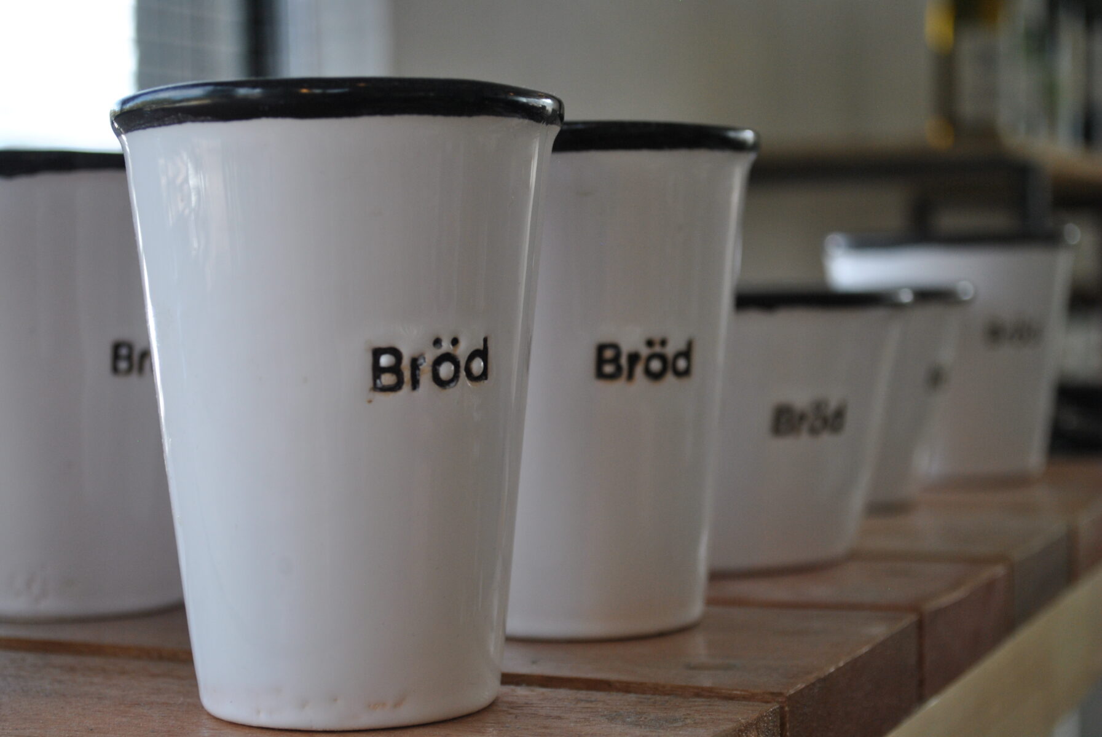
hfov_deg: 29.8
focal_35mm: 68
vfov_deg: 20.2
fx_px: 2069
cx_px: 551
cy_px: 368
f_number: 5.3
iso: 280
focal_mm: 45
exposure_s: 1/125
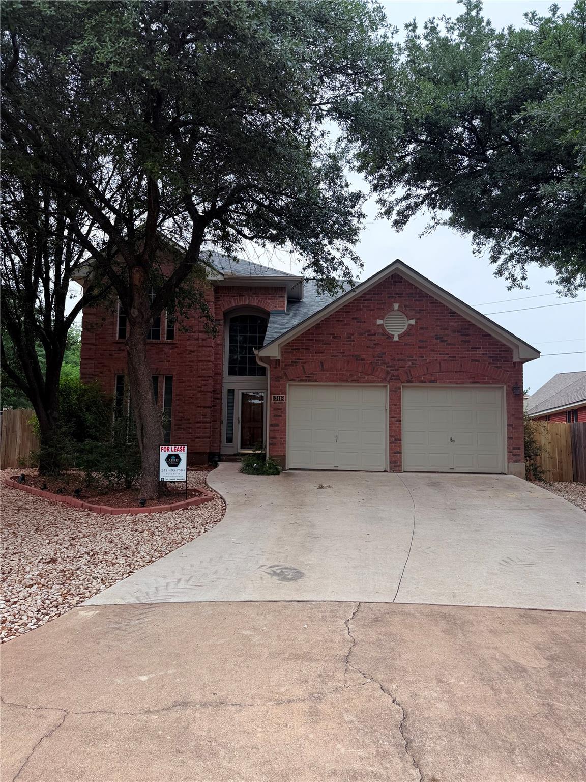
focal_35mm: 24
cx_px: 293
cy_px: 391
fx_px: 542
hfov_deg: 56.8
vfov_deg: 71.6
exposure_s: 1/1949
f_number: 1.78
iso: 80
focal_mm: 6.76
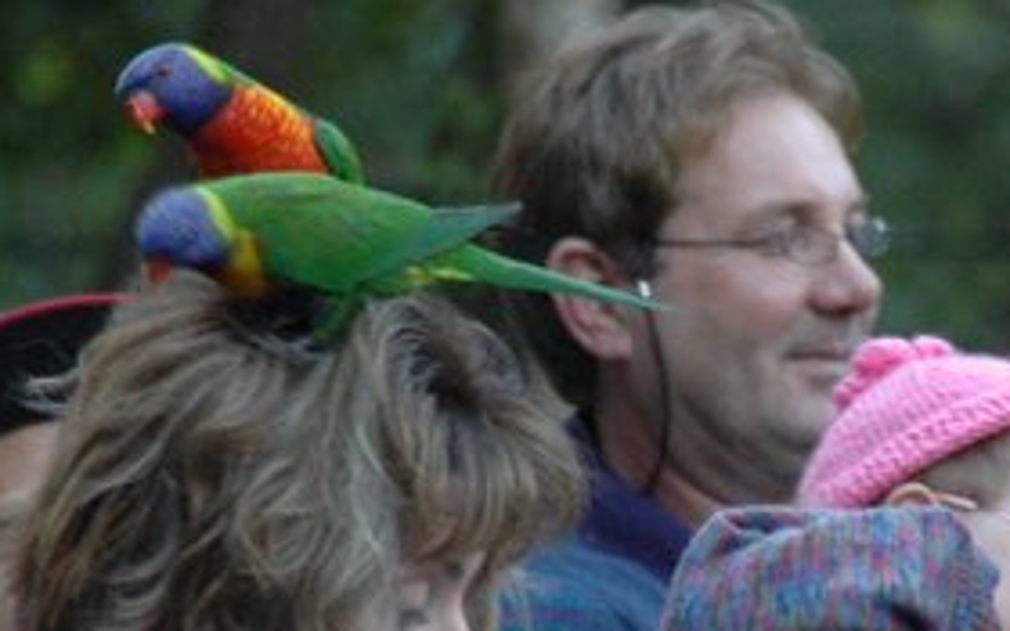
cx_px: 833
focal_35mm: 1119
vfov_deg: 1.2
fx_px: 30801
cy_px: 644
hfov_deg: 1.9
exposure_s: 1/40
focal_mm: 200
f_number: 5.6
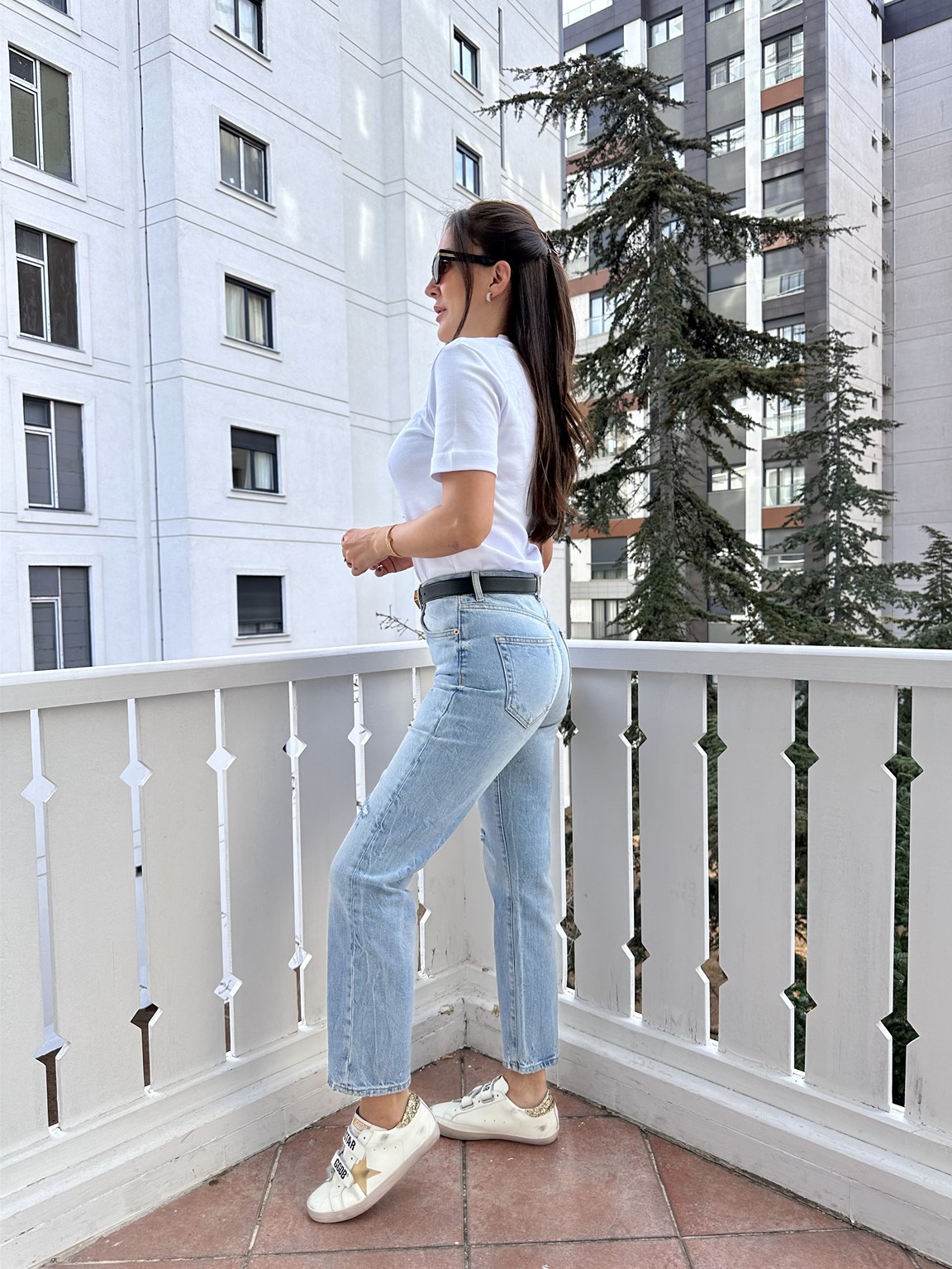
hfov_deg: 54.9
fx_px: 917
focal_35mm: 25
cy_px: 629
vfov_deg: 69.4
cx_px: 495
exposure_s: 1/1095
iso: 80
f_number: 1.78
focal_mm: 6.86
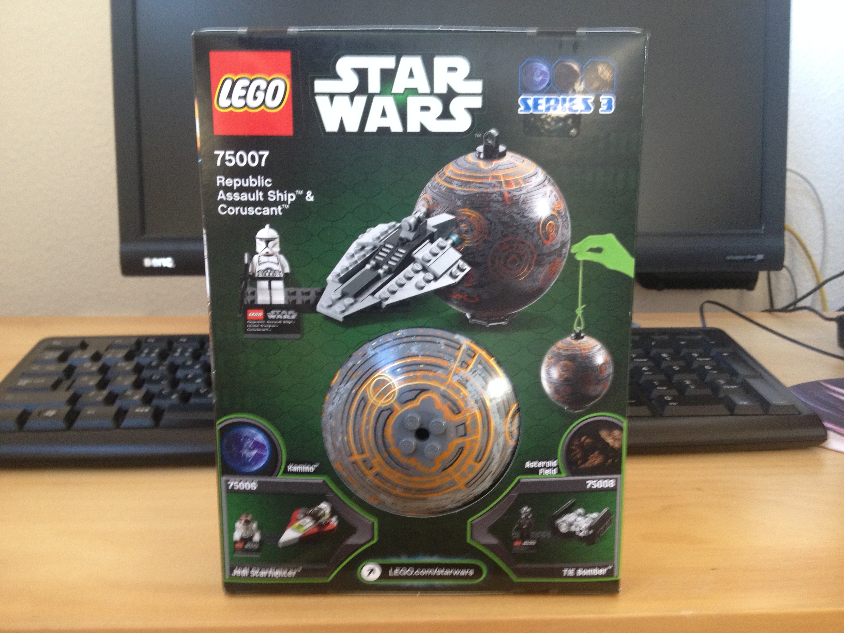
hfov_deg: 52.6
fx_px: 853
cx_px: 422
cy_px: 316
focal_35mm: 35
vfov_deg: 40.7
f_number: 2.4
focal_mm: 4.28
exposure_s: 1/20
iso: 200
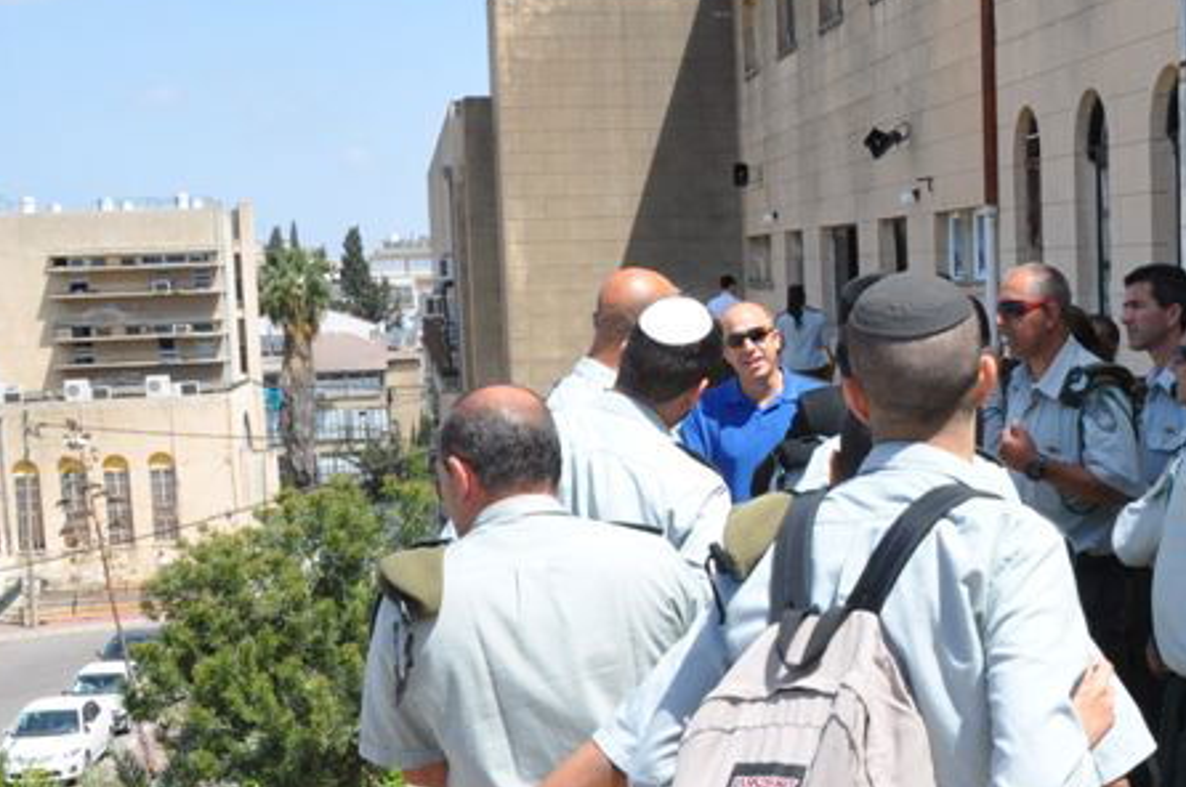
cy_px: 526
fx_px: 2040
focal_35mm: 62
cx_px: 1125
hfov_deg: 30.6
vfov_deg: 21.8
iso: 500
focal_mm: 18
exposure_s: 1/500
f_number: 11
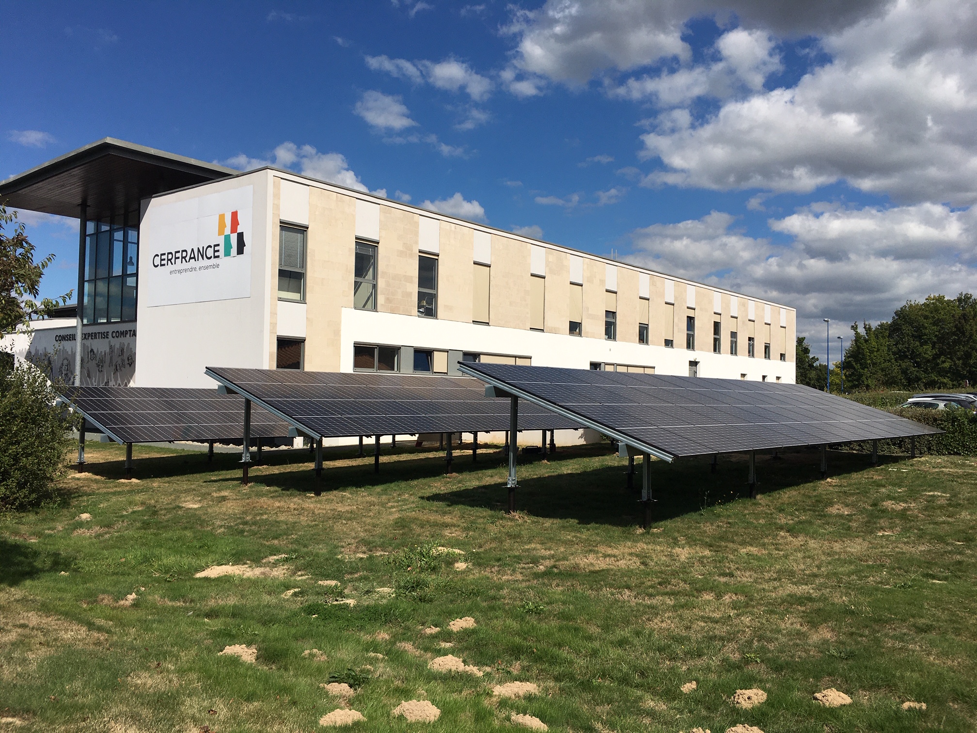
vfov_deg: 48.2
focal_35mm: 29
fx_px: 818
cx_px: 488
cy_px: 366
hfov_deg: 61.7
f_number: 2.2
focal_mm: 4.15
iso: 25
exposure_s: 1/3497
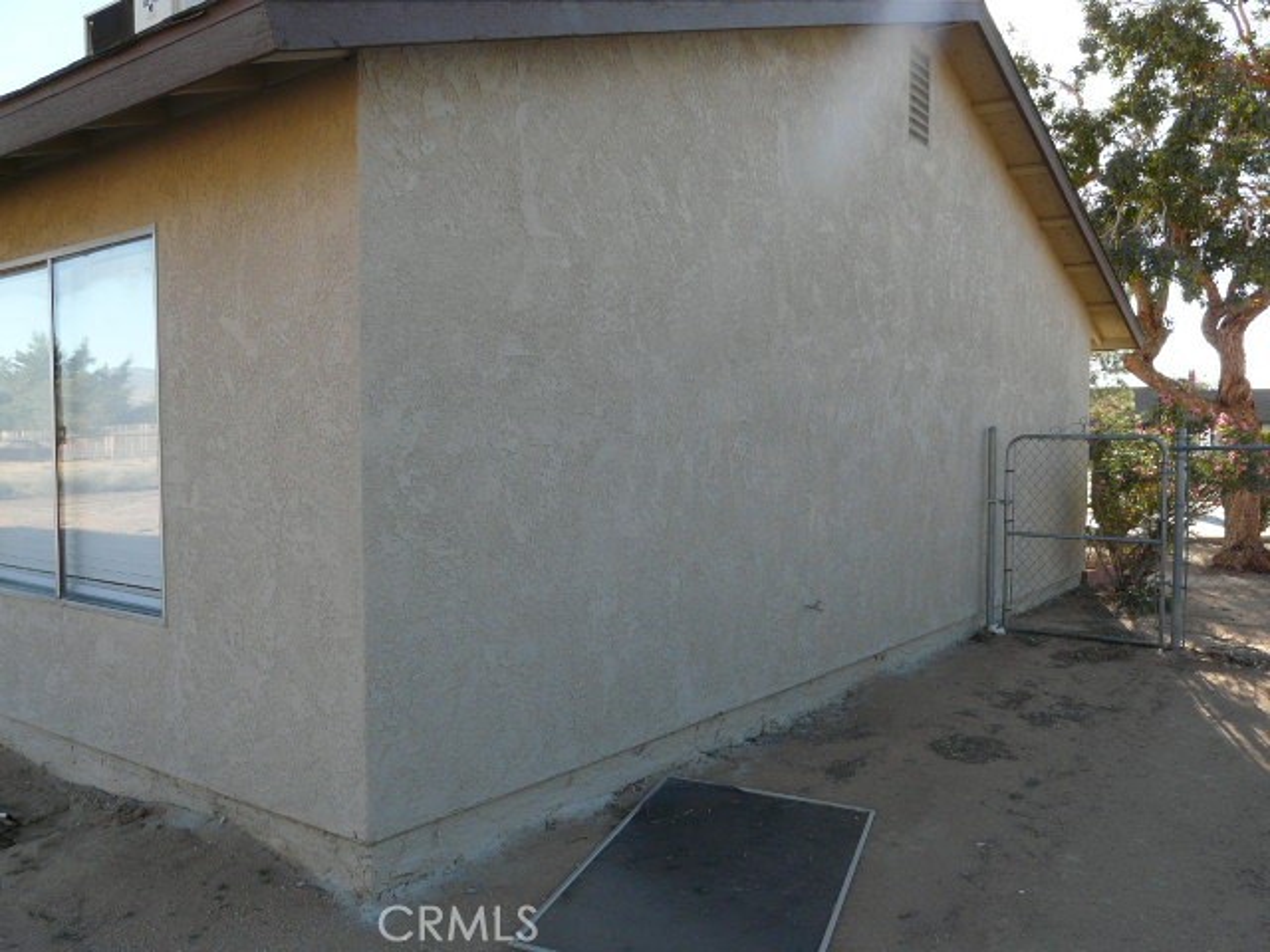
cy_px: 476
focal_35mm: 28
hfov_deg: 63.4
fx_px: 1027
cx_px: 635
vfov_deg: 49.7
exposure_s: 1/200
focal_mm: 4.6
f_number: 4
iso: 100
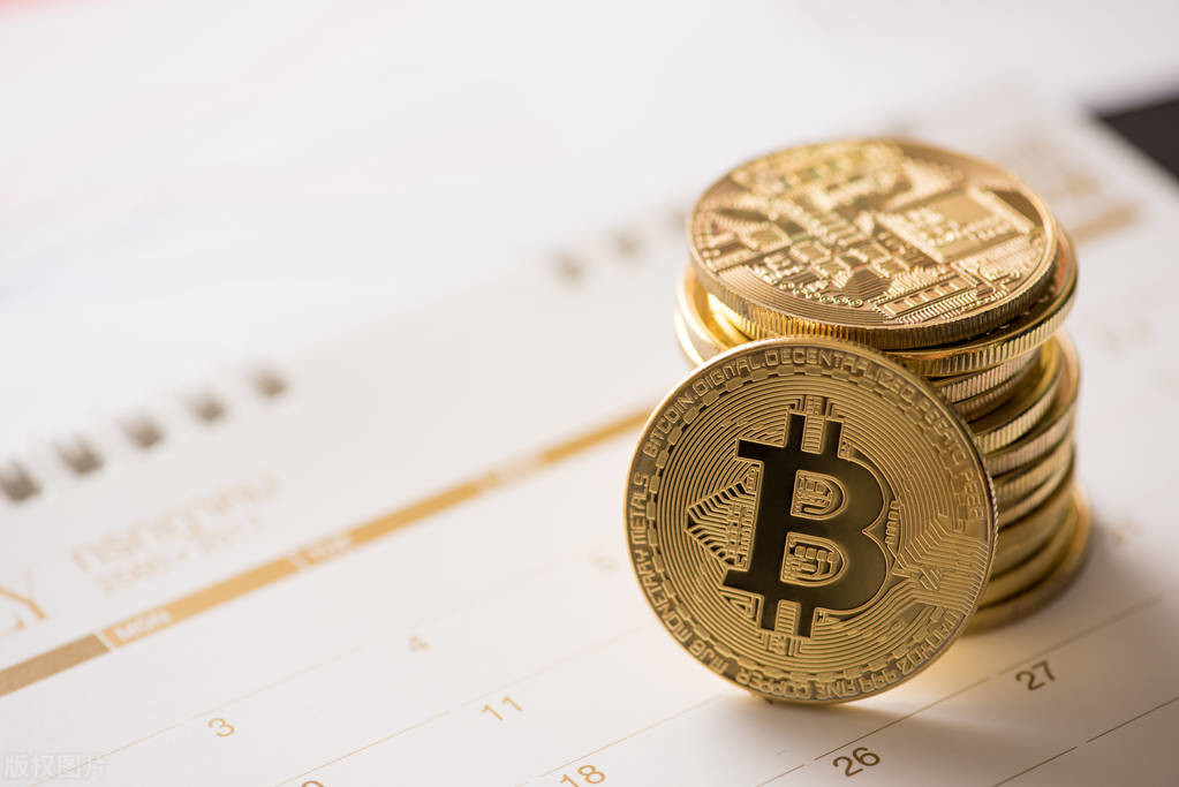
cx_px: 590
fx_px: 3440
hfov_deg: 19.4
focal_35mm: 105
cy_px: 394
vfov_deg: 13.1
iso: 100
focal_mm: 105
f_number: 5.6
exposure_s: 1/3
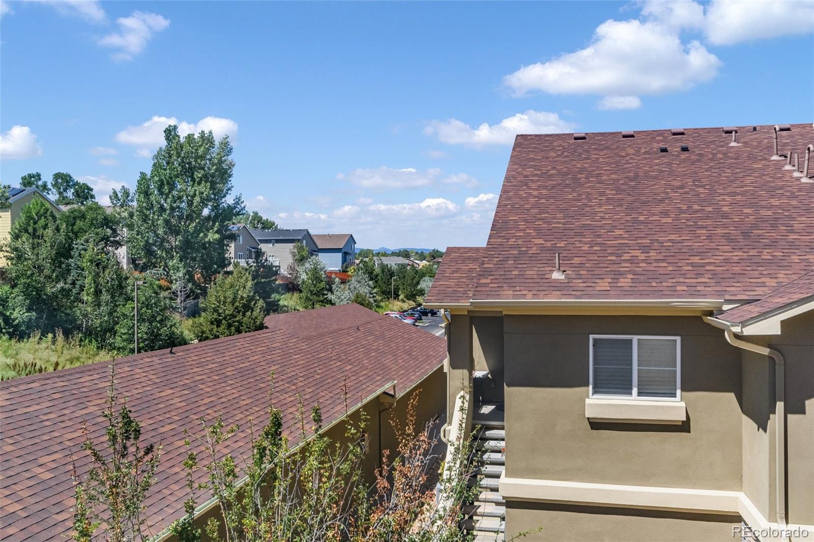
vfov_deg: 43.6
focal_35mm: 30
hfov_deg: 61.9
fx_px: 678
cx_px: 407
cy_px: 271
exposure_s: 1/8000
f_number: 8
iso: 2000
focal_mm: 20
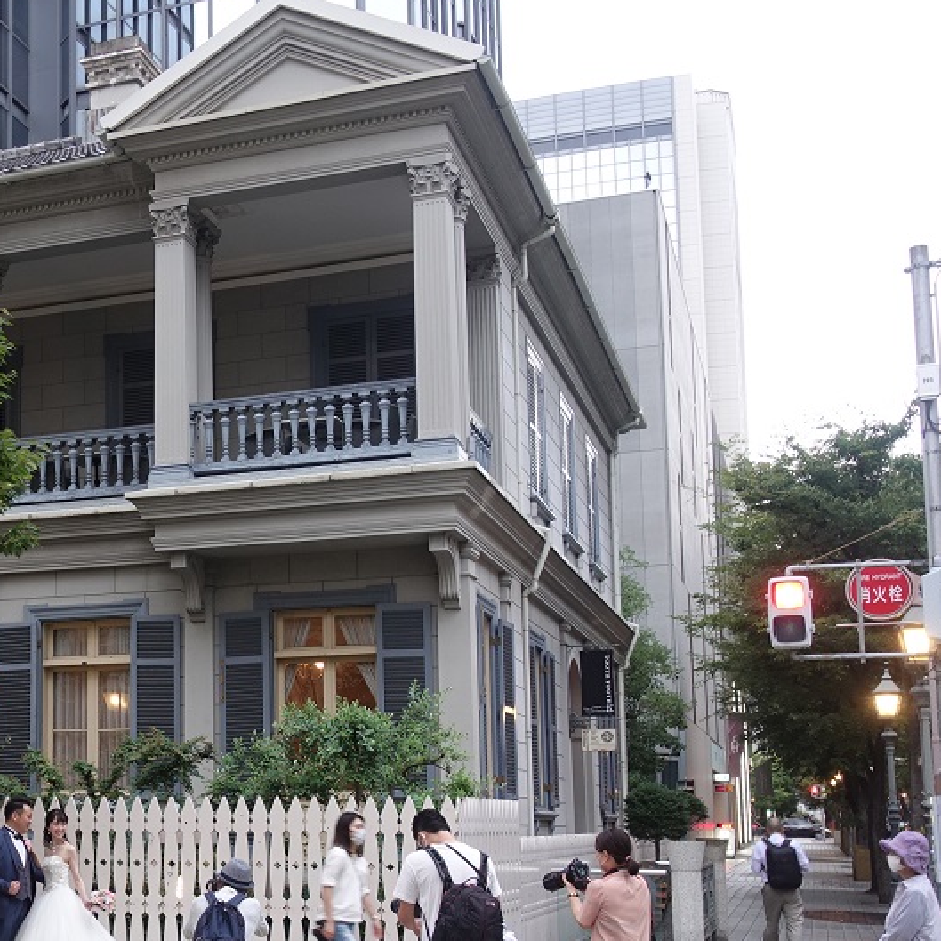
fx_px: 1569
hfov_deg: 31.4
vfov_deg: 33.1
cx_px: 45
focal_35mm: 51
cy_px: 626
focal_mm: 10.6
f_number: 2.5
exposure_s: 1/30
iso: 160
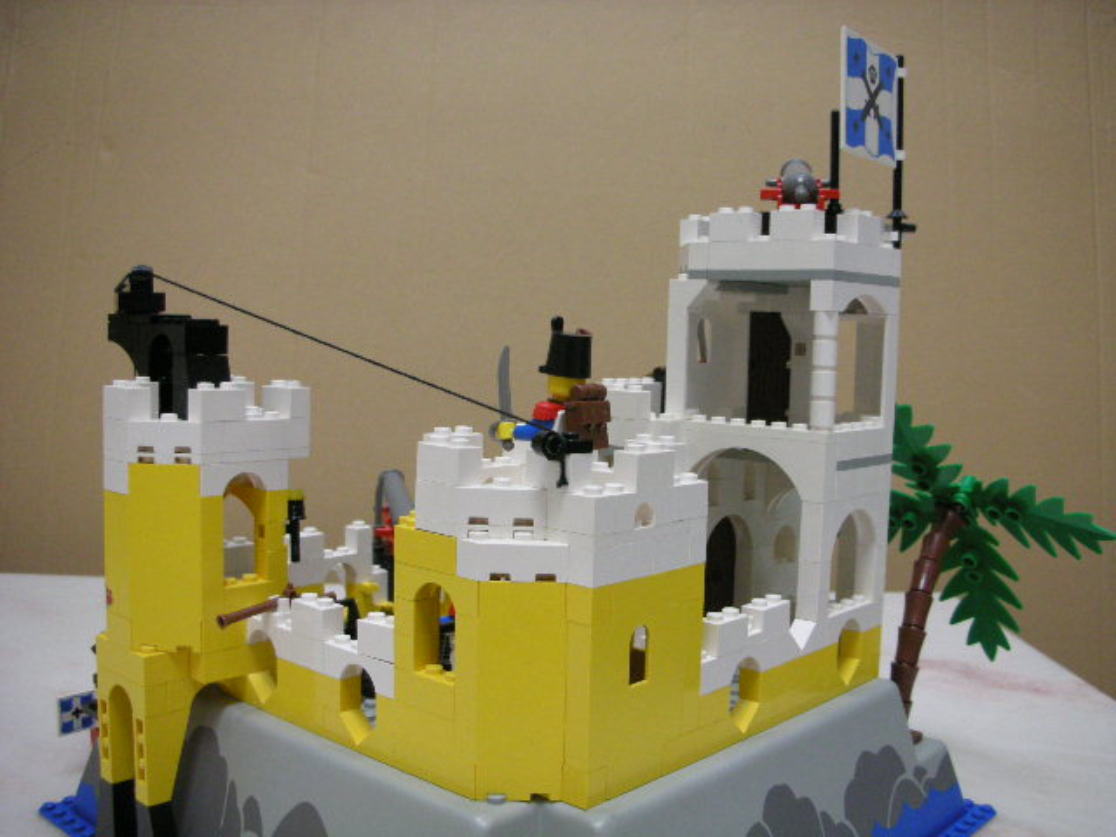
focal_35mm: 35
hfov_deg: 52.6
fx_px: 1128
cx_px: 558
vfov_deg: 40.7
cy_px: 418
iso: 200
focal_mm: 5.8
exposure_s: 1/25.2
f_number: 2.8
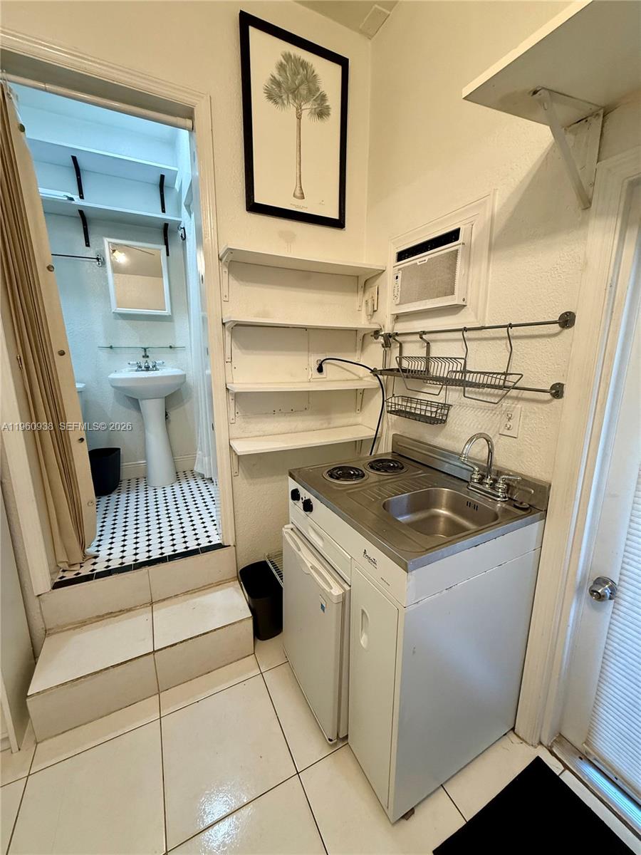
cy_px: 428
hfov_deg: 85.7
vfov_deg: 102.1
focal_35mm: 14
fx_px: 346
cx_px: 320
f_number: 2.2
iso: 250
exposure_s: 1/120
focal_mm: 2.22
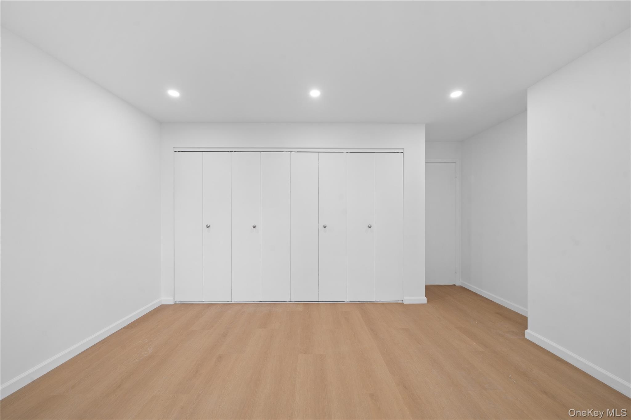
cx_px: 316
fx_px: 210
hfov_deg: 112.6
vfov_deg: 90.0
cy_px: 210
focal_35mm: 12
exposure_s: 1/4
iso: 250
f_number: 8
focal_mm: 12
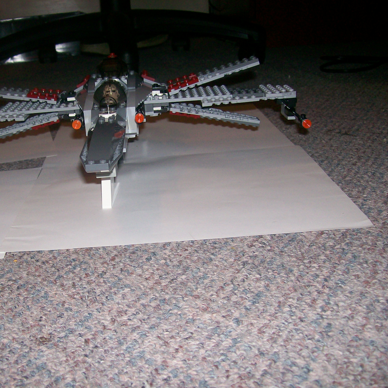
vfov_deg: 39.2
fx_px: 545
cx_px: 127
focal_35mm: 43
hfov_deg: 38.7
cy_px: 196
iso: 80
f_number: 2.7
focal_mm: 6
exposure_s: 1/64
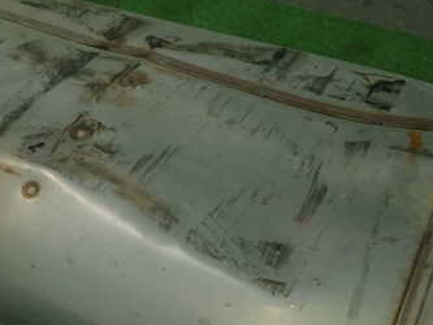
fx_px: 676
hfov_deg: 35.0
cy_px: 176
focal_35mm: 54
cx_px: 130
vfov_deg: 27.0
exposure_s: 1/50
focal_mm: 5.4
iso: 200
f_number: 2.3
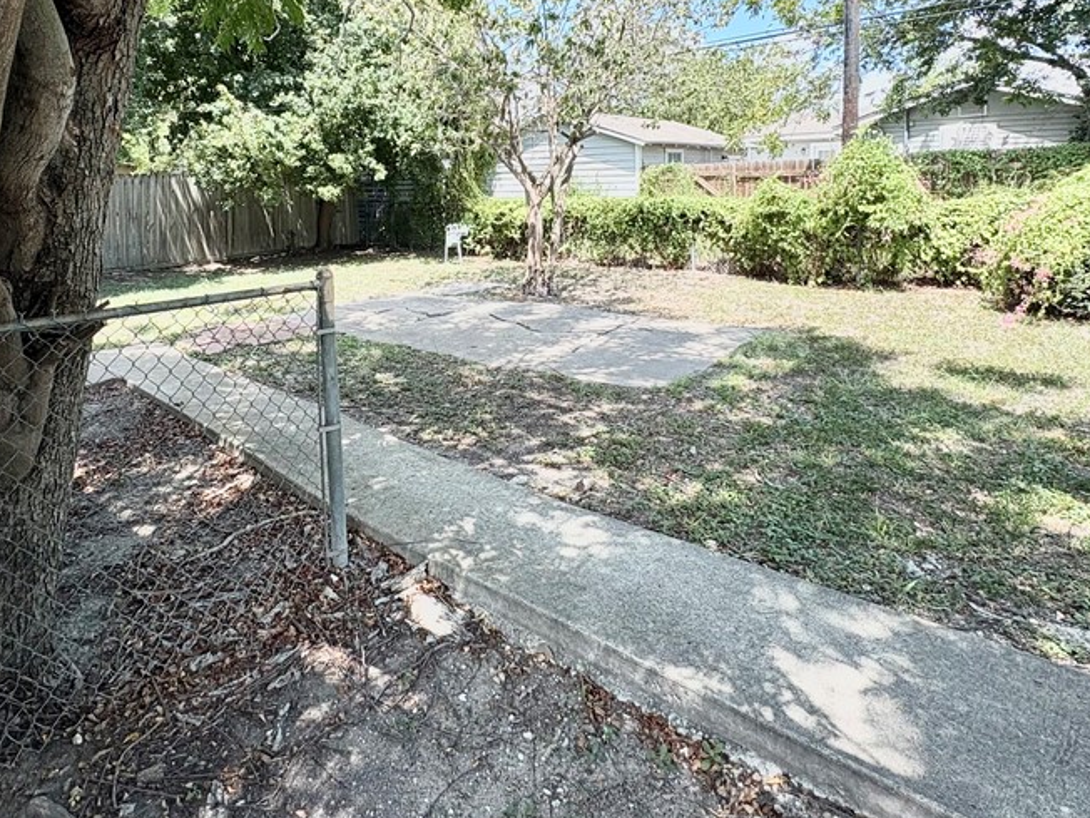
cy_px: 224
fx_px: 693
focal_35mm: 22
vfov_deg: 58.5
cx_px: 470
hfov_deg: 76.0
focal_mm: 2.22
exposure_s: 1/533
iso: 40
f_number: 2.2
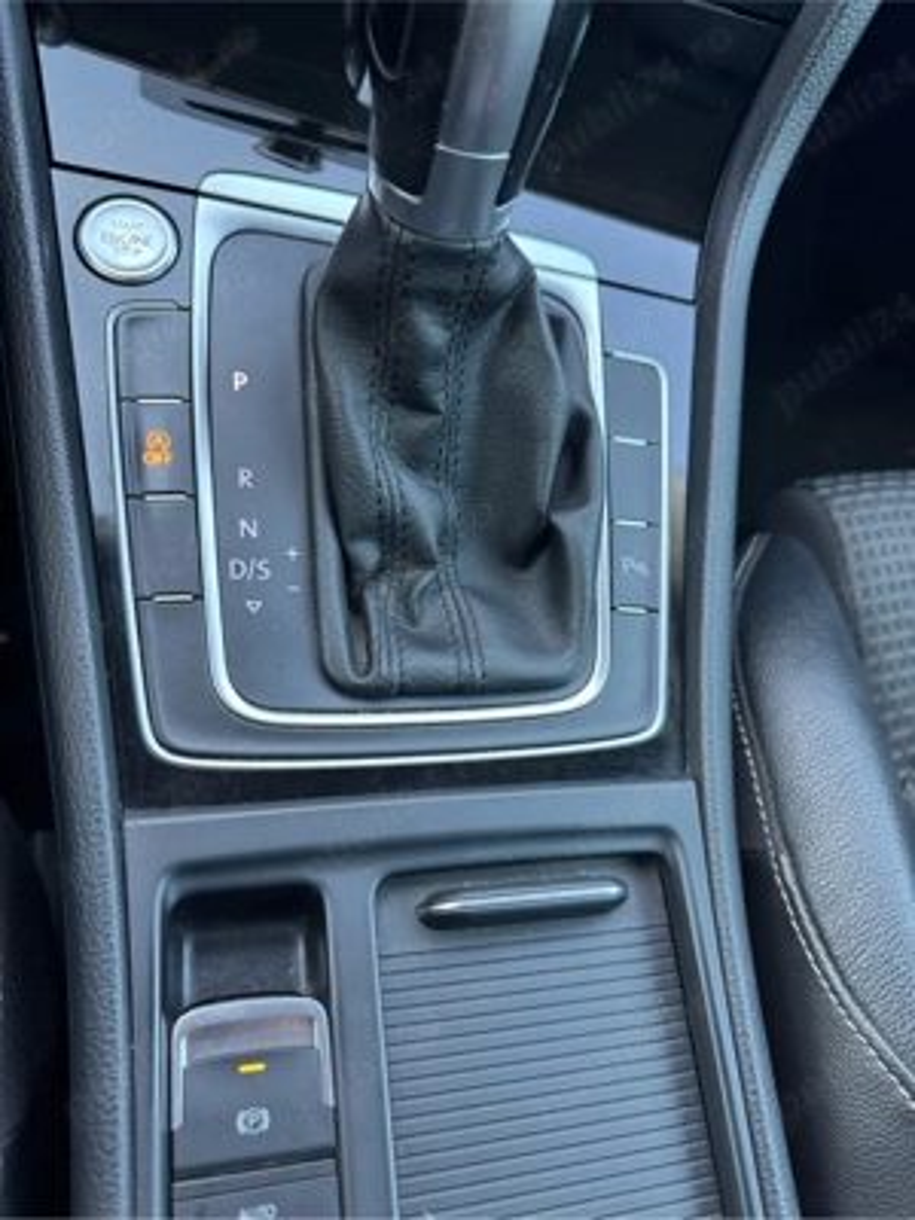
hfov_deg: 56.8
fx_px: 846
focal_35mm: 24
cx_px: 458
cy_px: 610
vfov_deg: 71.6
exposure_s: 1/50
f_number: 1.78
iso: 320
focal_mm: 6.76
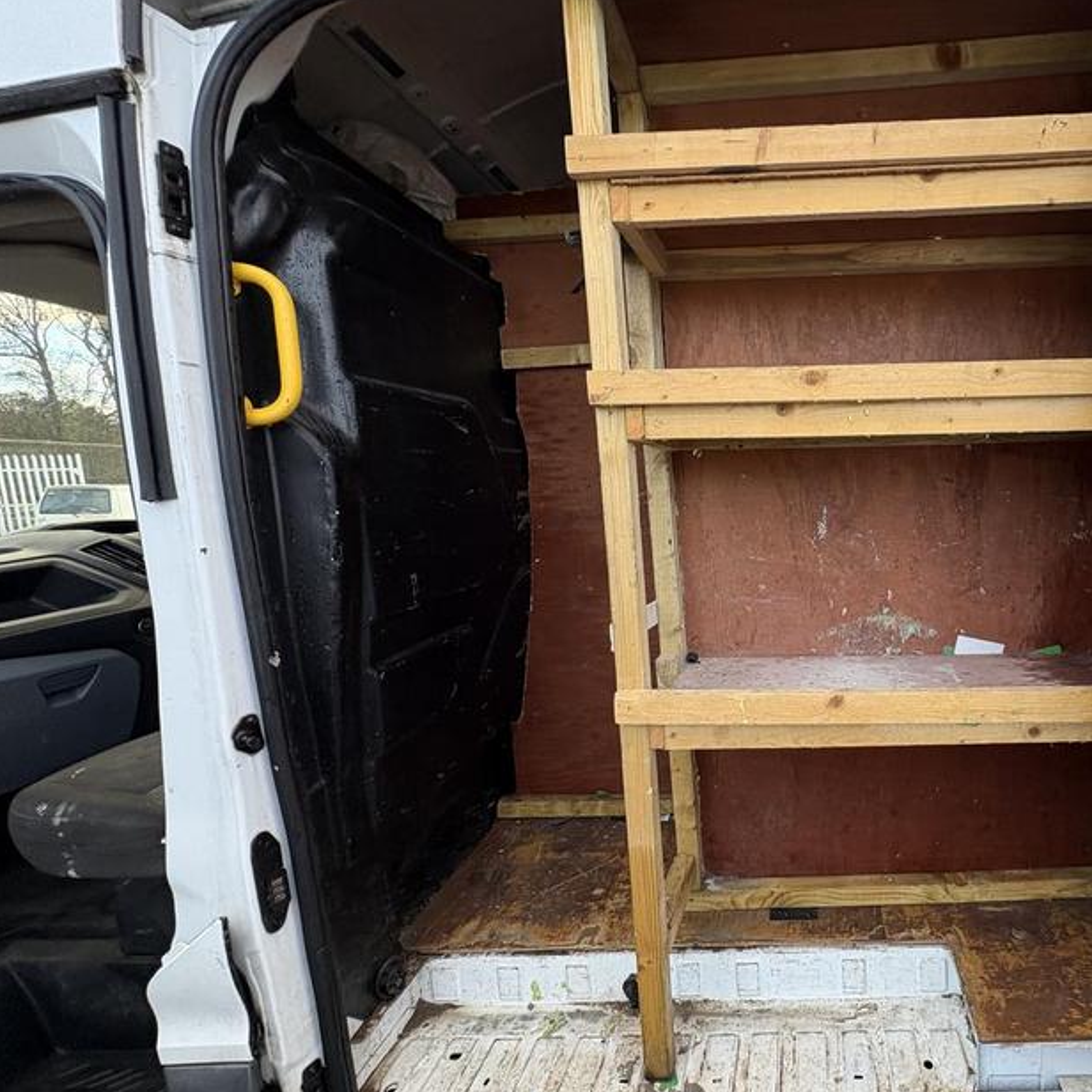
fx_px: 642
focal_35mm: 18
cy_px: 558
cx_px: 785
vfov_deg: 80.7
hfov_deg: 76.2
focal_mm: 2.22
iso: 125
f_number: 2.2
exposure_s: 1/99
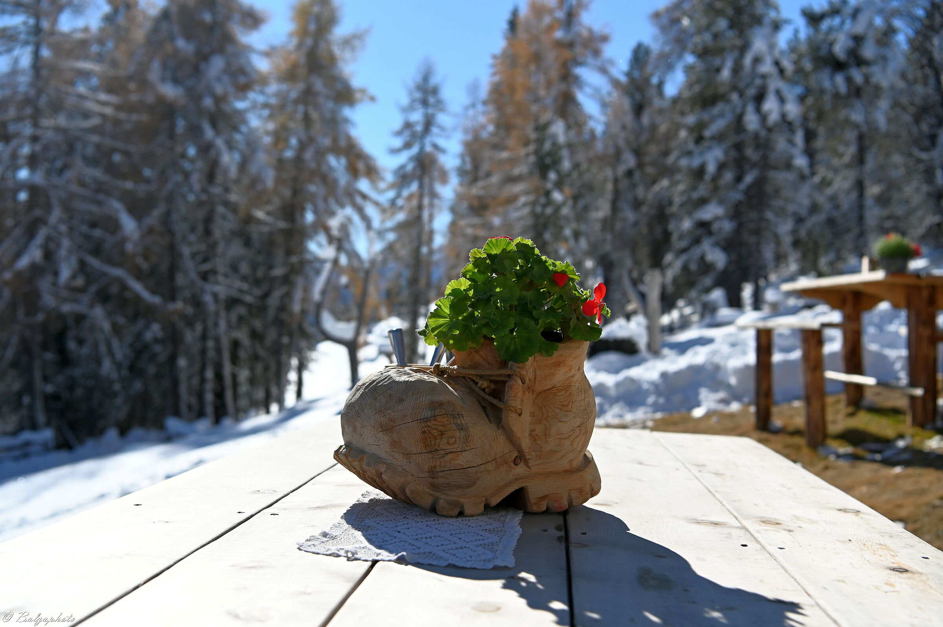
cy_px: 314
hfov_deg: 44.5
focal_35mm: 44
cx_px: 472
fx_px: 1152
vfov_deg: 30.5
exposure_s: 1/1250
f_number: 4.5
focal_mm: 44
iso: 100
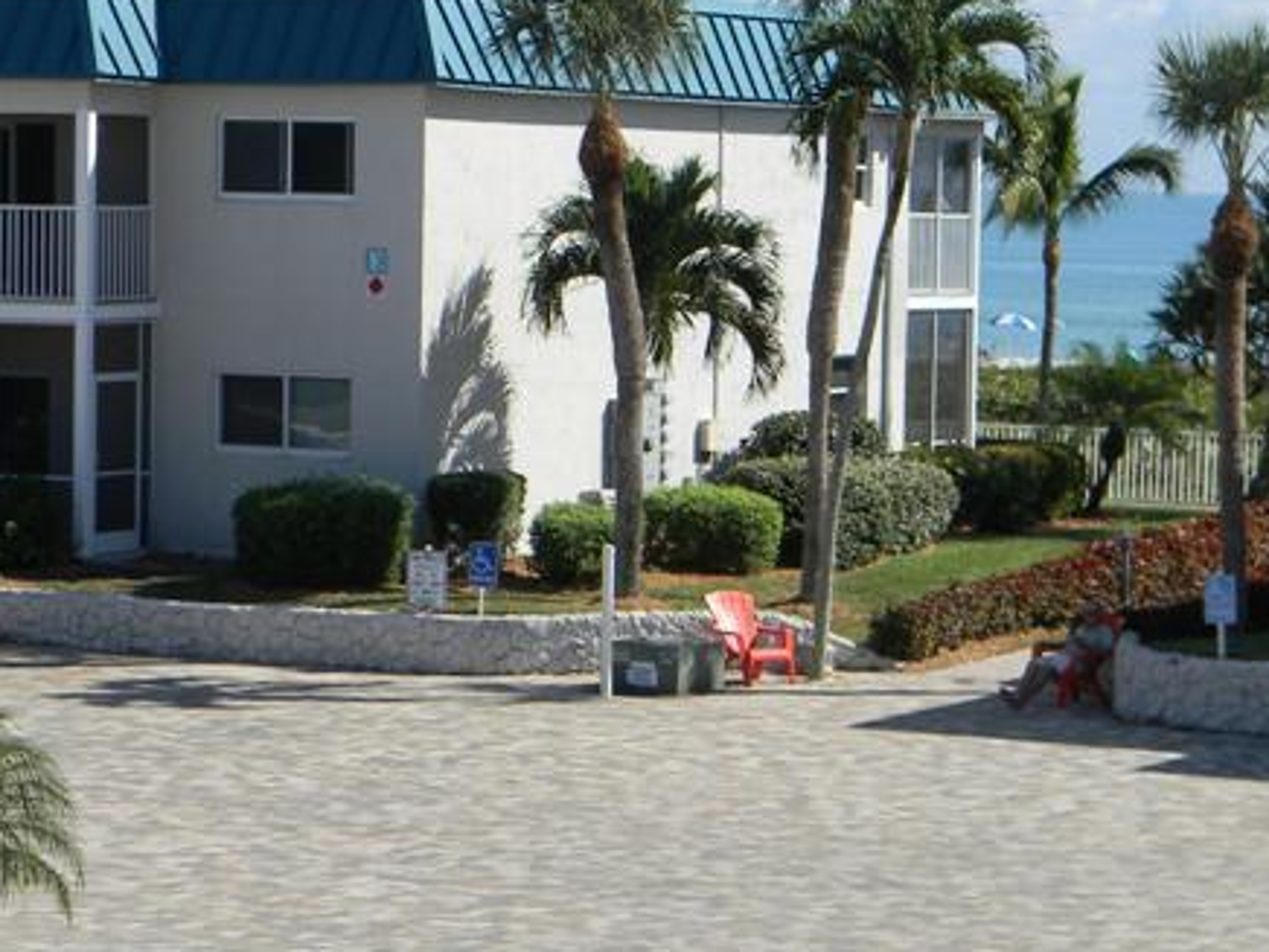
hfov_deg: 16.0
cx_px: 693
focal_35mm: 123
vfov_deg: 12.0
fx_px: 4509
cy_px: 556
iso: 80
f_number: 8.6
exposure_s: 1/206
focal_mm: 12.2
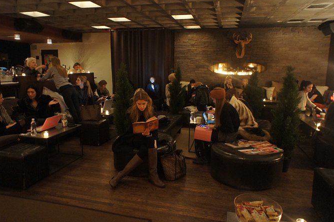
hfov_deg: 67.4
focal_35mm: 27
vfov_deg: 47.8
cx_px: 159
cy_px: 103
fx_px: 250
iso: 1600
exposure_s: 1/15
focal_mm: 16
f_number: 2.8
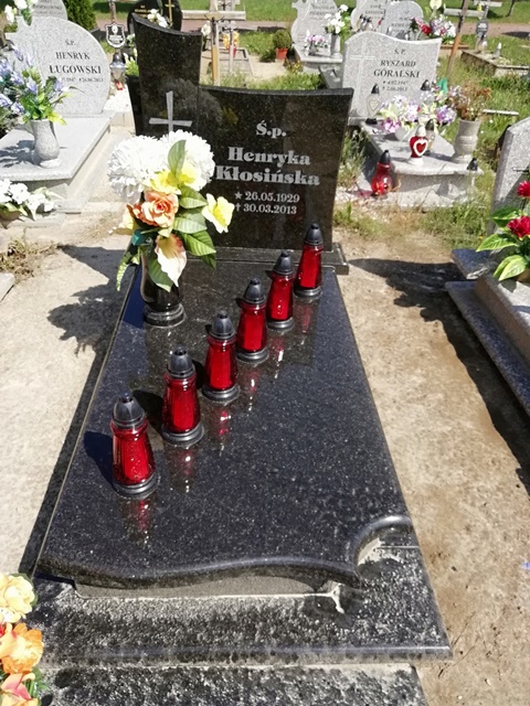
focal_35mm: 26
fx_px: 531
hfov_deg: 53.1
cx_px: 265
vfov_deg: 67.3
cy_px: 353
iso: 50
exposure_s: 1/1013
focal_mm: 3.21
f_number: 2.2
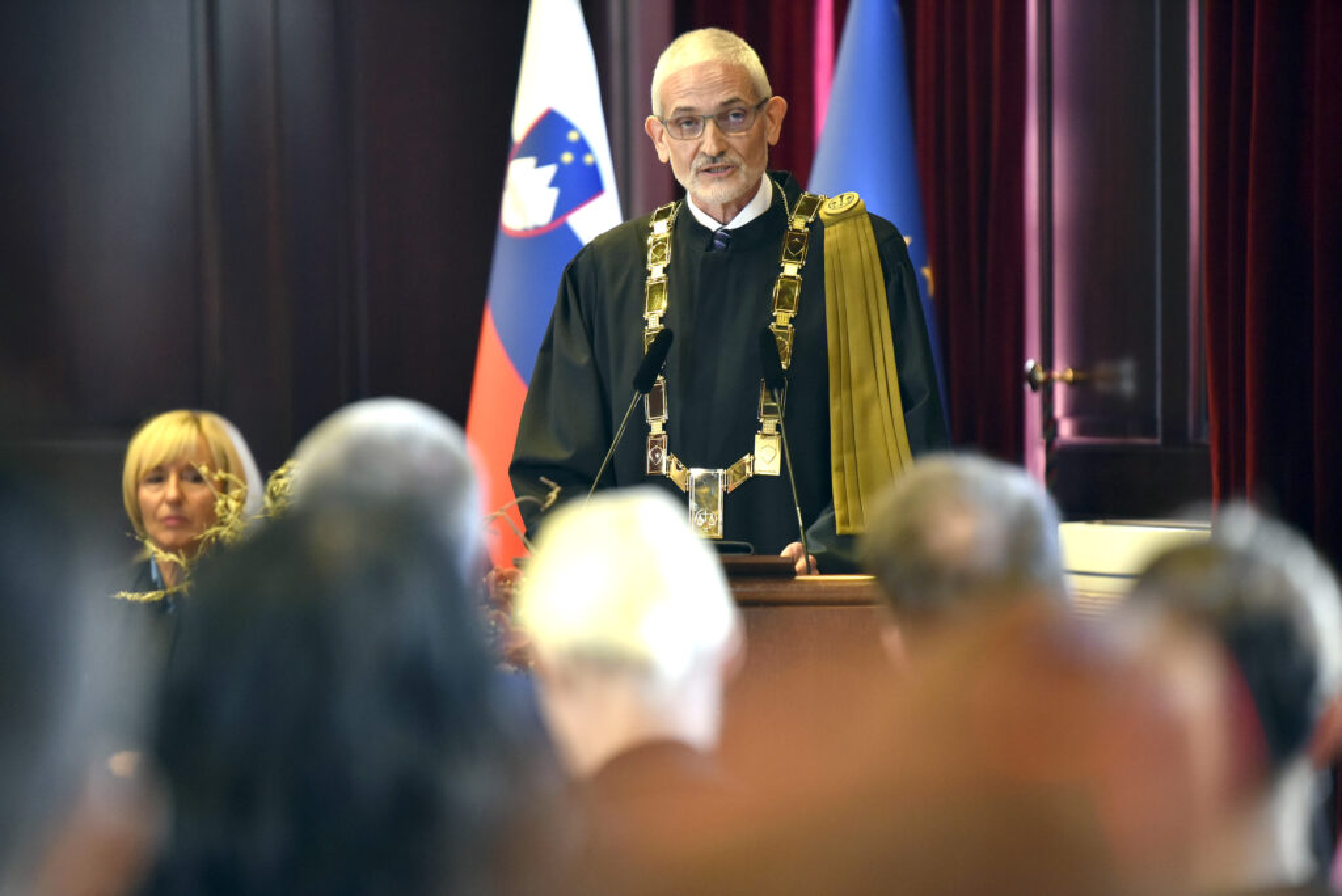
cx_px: 671
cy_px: 448
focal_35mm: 200
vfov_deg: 6.9
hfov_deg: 10.3
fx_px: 7459
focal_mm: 200
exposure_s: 1/160
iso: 2500
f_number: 3.2
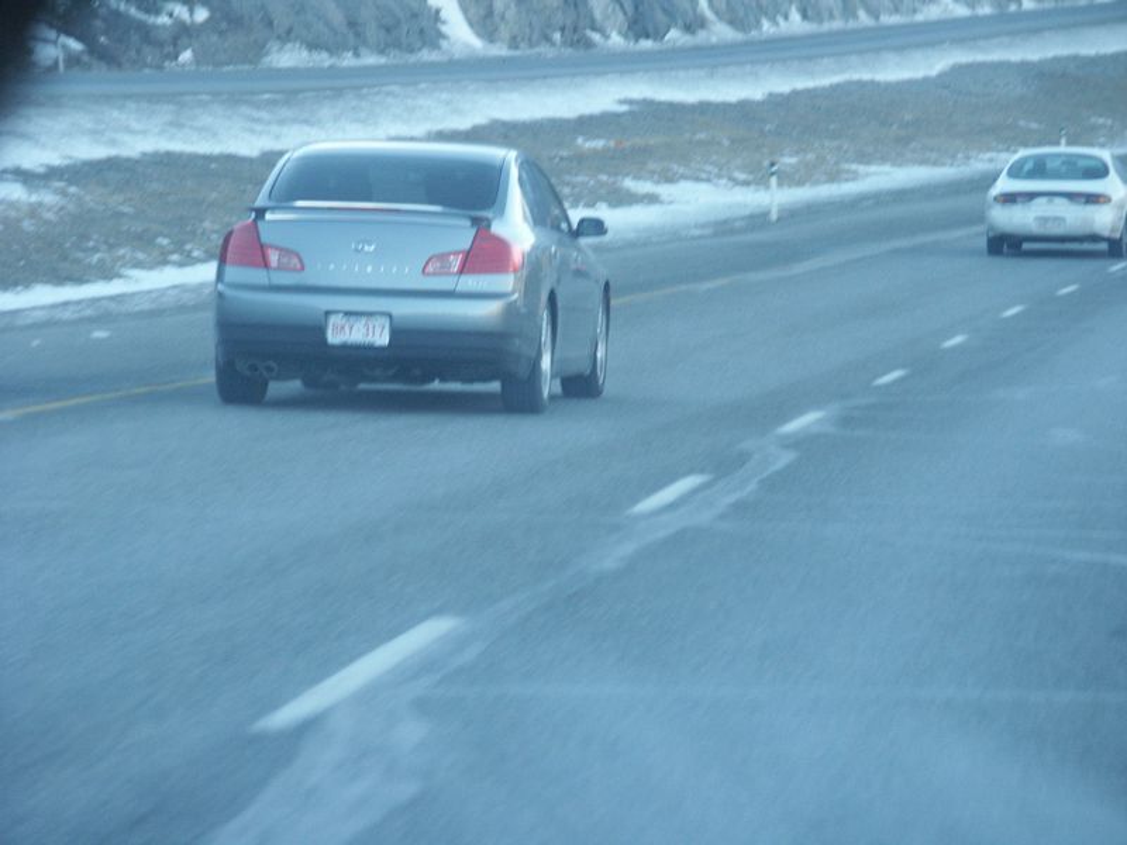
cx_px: 564
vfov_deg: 7.4
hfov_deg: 9.9
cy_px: 422
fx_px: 6511
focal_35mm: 200
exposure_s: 1/180
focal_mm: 50.69
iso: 200
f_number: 3.5
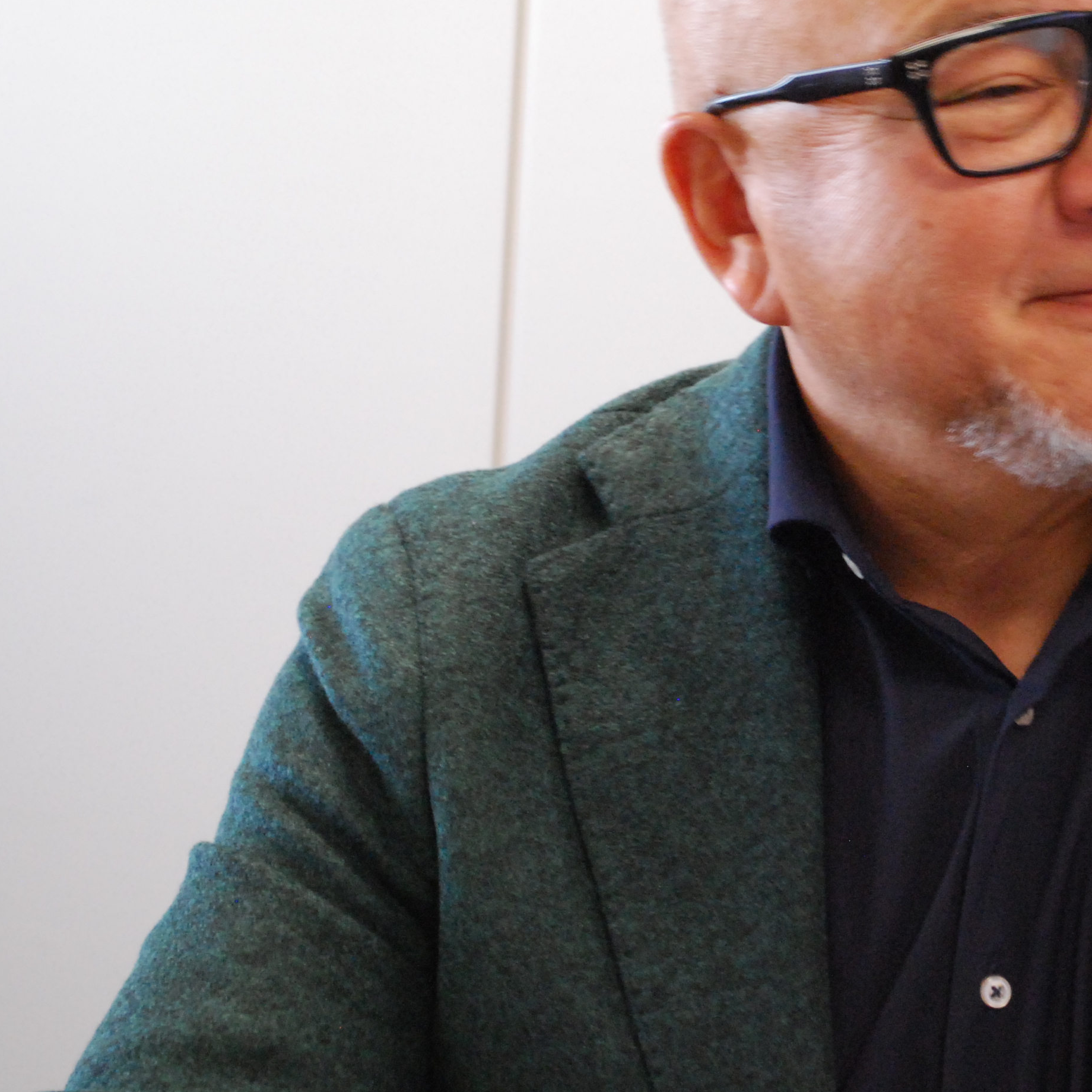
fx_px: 4315
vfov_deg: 14.4
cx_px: 991
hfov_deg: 14.3
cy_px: 428
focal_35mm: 121
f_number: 5.3
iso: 1400
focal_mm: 45
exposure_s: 1/30
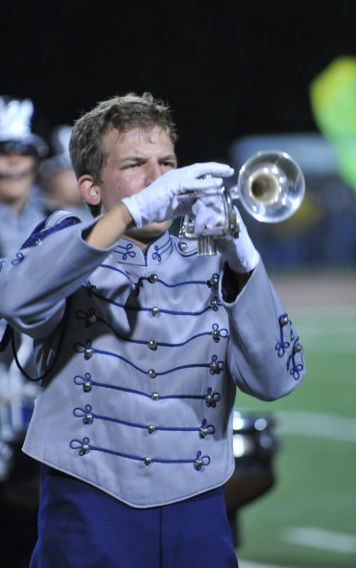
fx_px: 4793
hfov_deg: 4.3
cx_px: 166
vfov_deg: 6.8
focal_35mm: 309
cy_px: 286
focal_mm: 200
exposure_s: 1/125
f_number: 2.8
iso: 1600
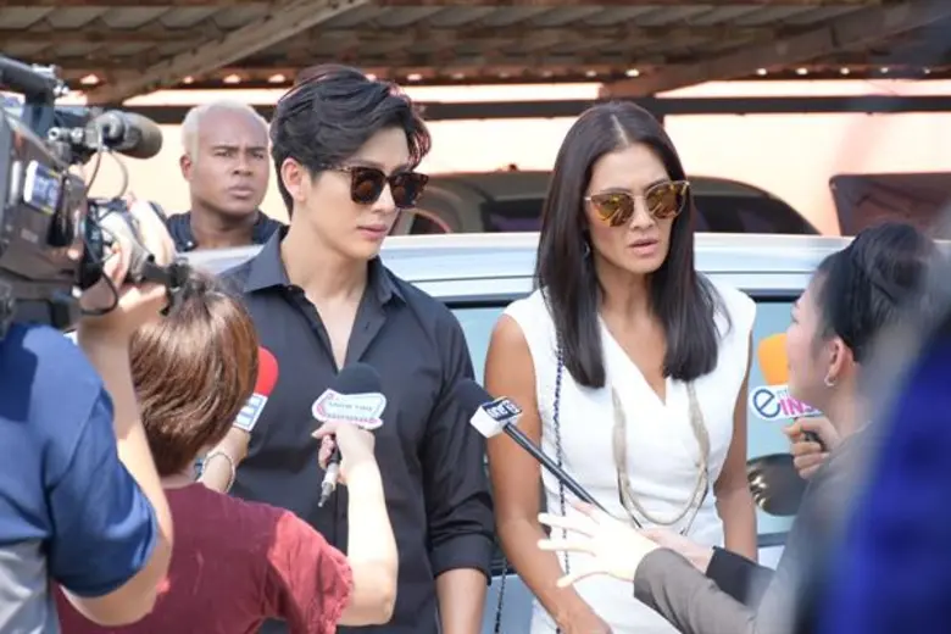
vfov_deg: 11.4
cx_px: 476
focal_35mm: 120
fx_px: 3170
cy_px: 317
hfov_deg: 17.1
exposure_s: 1/400
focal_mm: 80
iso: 500
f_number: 6.3
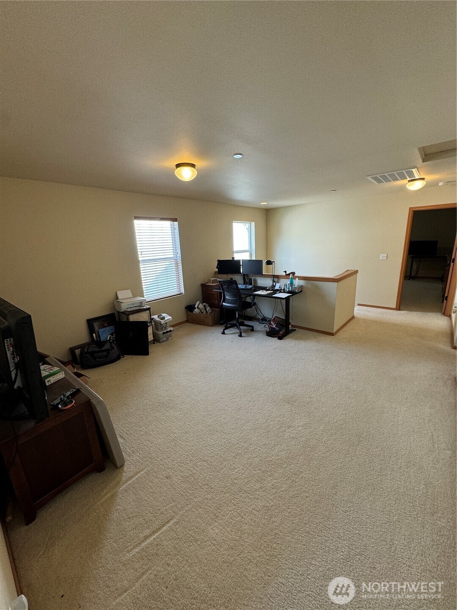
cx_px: 228
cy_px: 305
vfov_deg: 102.1
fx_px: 246
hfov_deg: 85.7
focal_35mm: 14
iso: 125
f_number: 2.2
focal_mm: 2.22
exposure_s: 1/120
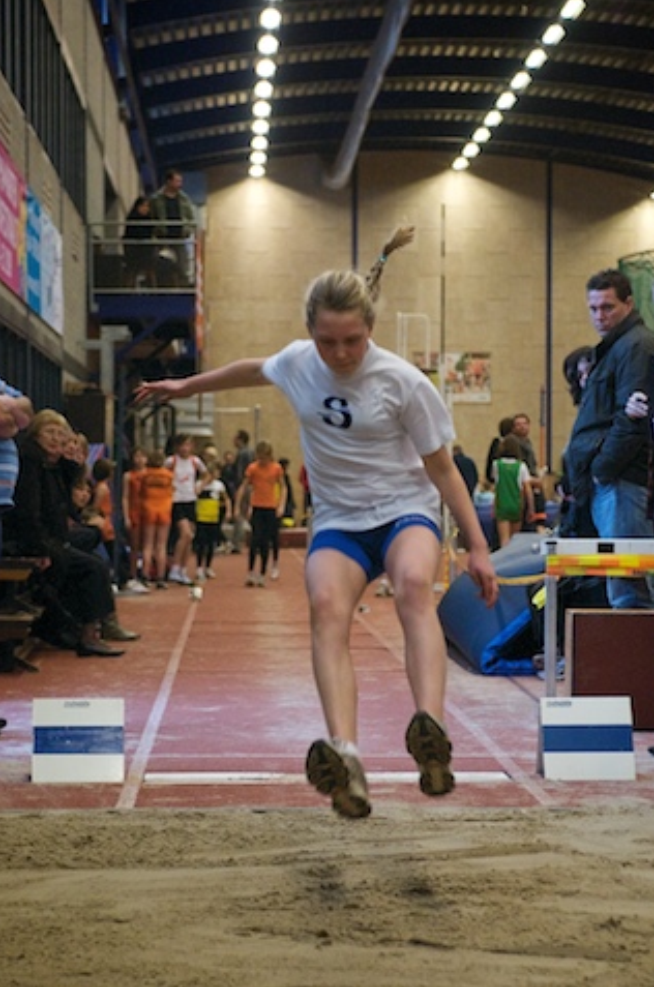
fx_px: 3010
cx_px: 332
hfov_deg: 12.4
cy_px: 513
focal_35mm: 110
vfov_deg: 18.6
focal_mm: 70
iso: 3200
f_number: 4.5
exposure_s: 1/200
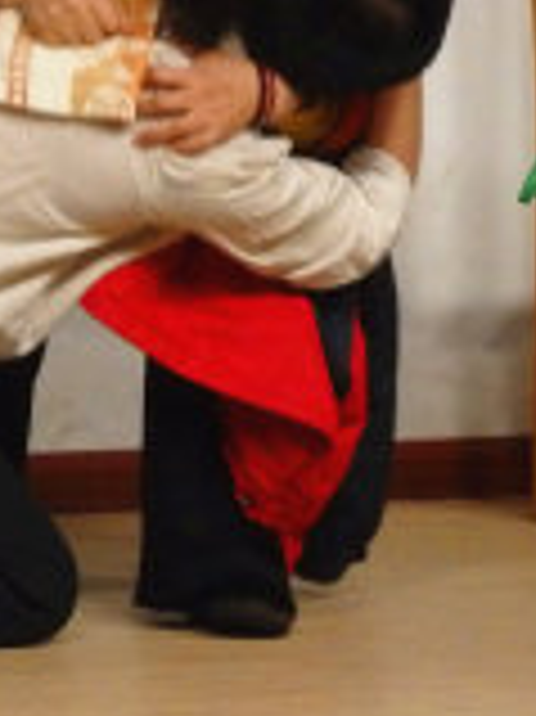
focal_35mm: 358
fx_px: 7401
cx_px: 72
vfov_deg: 5.5
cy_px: -79
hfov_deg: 4.1
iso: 800
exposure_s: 1/25
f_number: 5.2
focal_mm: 20.9
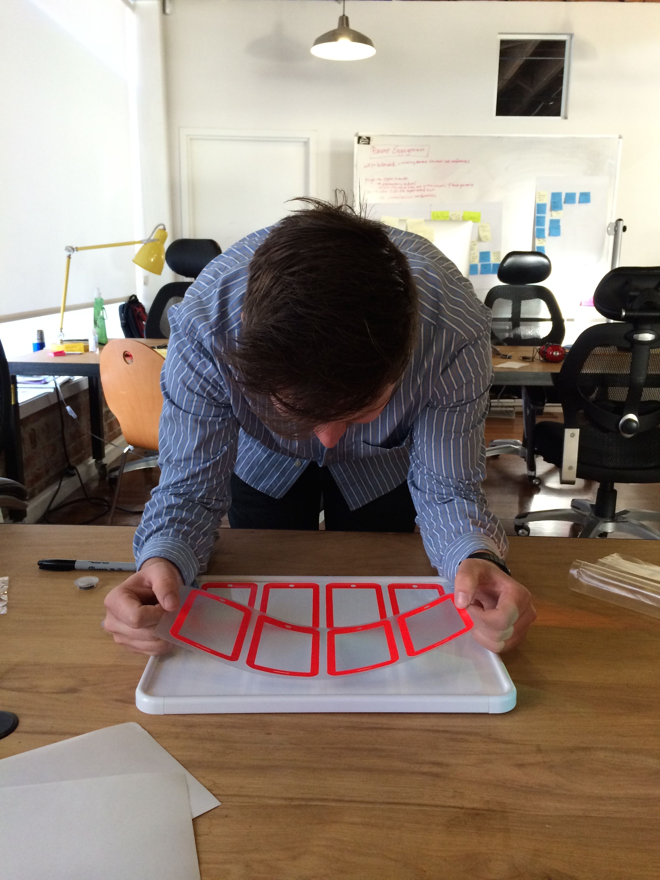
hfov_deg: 46.8
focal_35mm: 30
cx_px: 330
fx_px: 763
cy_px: 440
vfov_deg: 60.0
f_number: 2.2
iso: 64
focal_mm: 4.12
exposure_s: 1/30
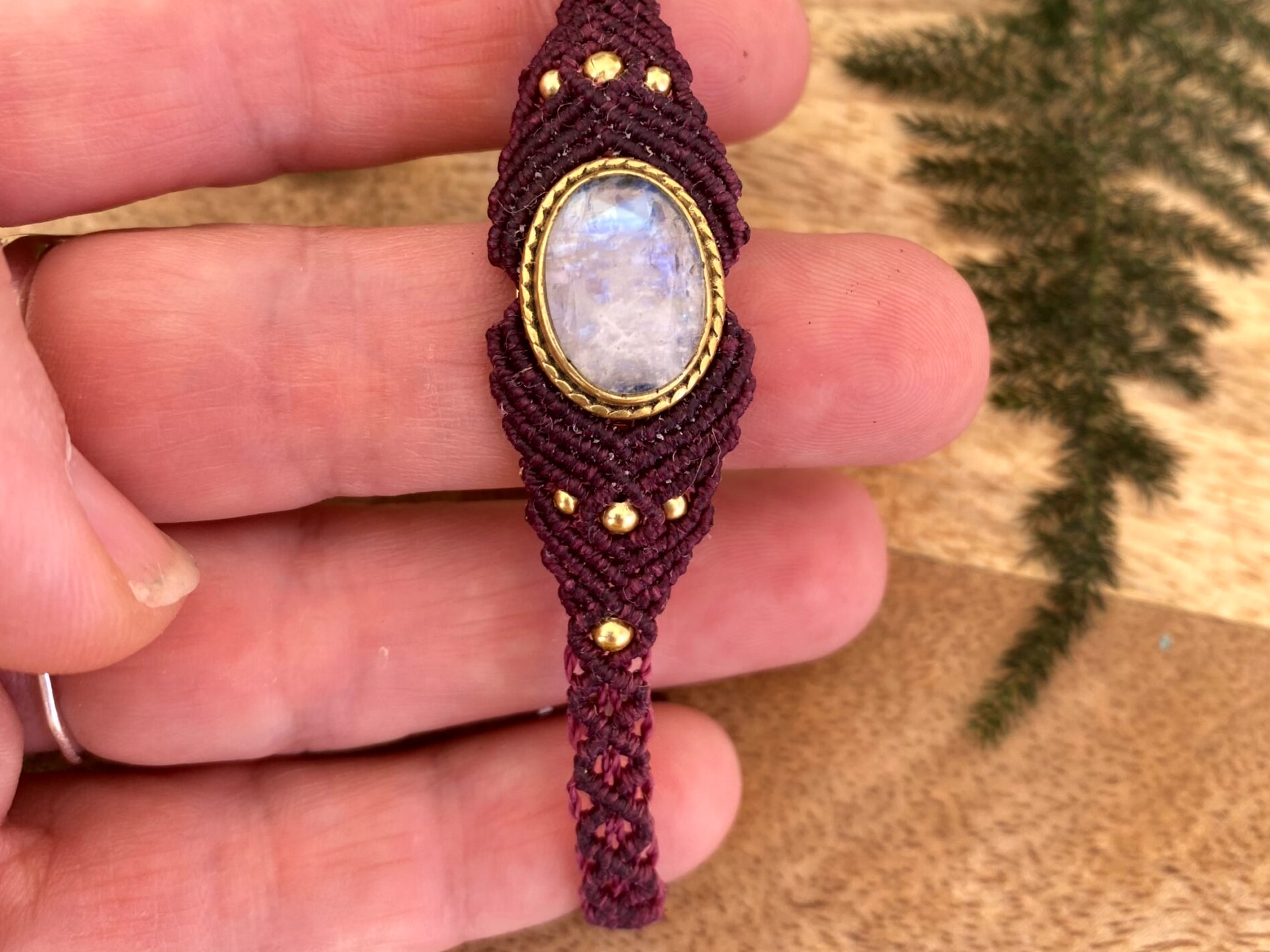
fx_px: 1247
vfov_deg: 41.4
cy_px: 344
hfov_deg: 54.0
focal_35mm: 34
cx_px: 646
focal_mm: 4.25
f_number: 1.8
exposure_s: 1/122
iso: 40
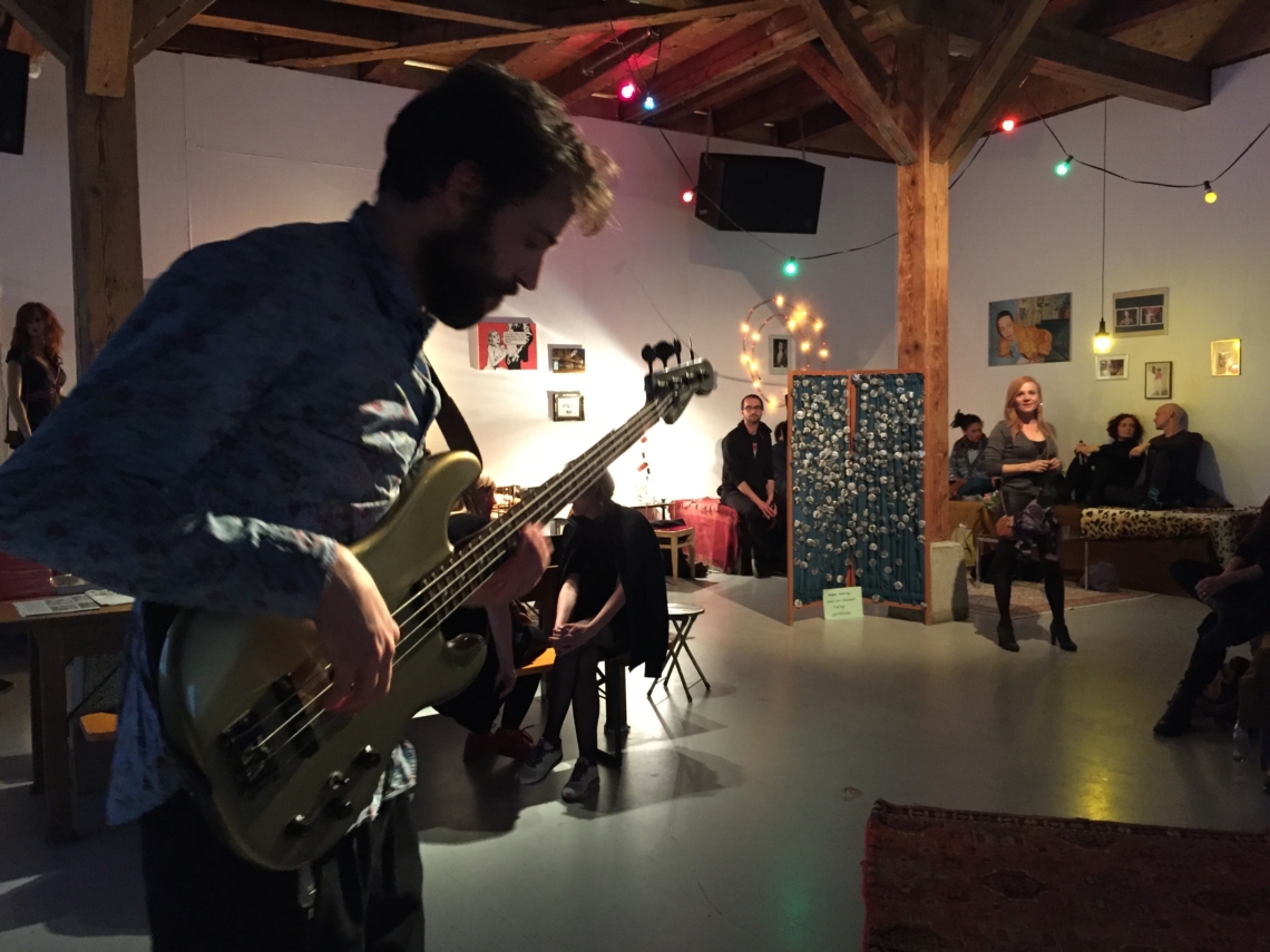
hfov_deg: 61.7
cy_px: 476
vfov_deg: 48.2
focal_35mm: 29
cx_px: 635
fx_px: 1064
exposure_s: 1/17
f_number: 2.2
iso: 640
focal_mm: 4.15
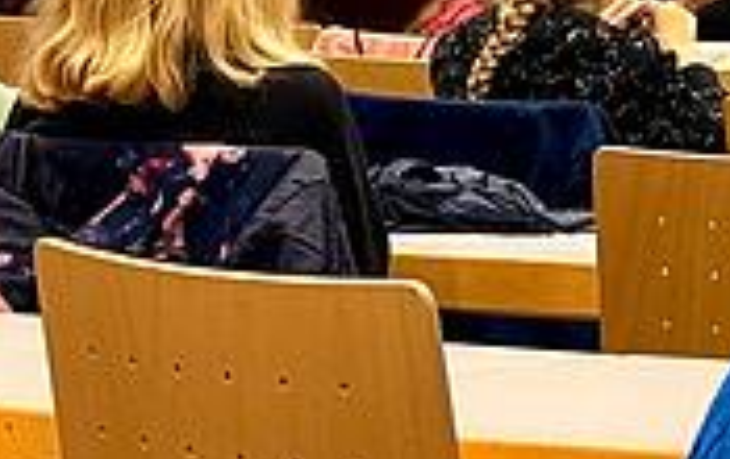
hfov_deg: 8.5
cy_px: -601
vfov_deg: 5.5
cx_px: 1506
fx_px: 4623
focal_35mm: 232
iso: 50
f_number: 1.78
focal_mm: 6.76
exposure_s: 1/50
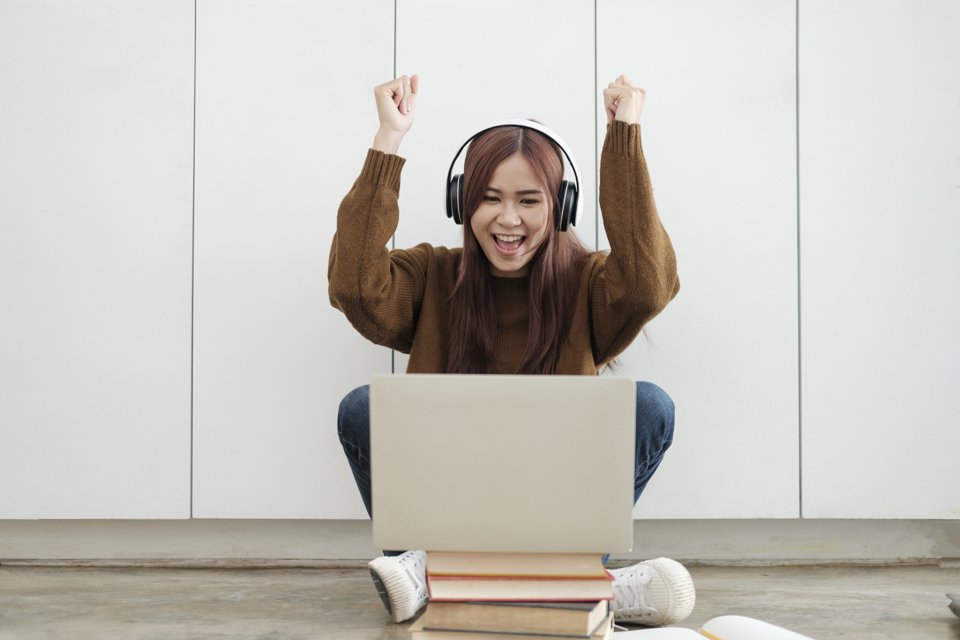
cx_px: 480
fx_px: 1413
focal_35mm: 53
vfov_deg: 25.5
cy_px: 320
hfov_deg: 37.5
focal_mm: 35
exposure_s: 1/250
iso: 400
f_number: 2
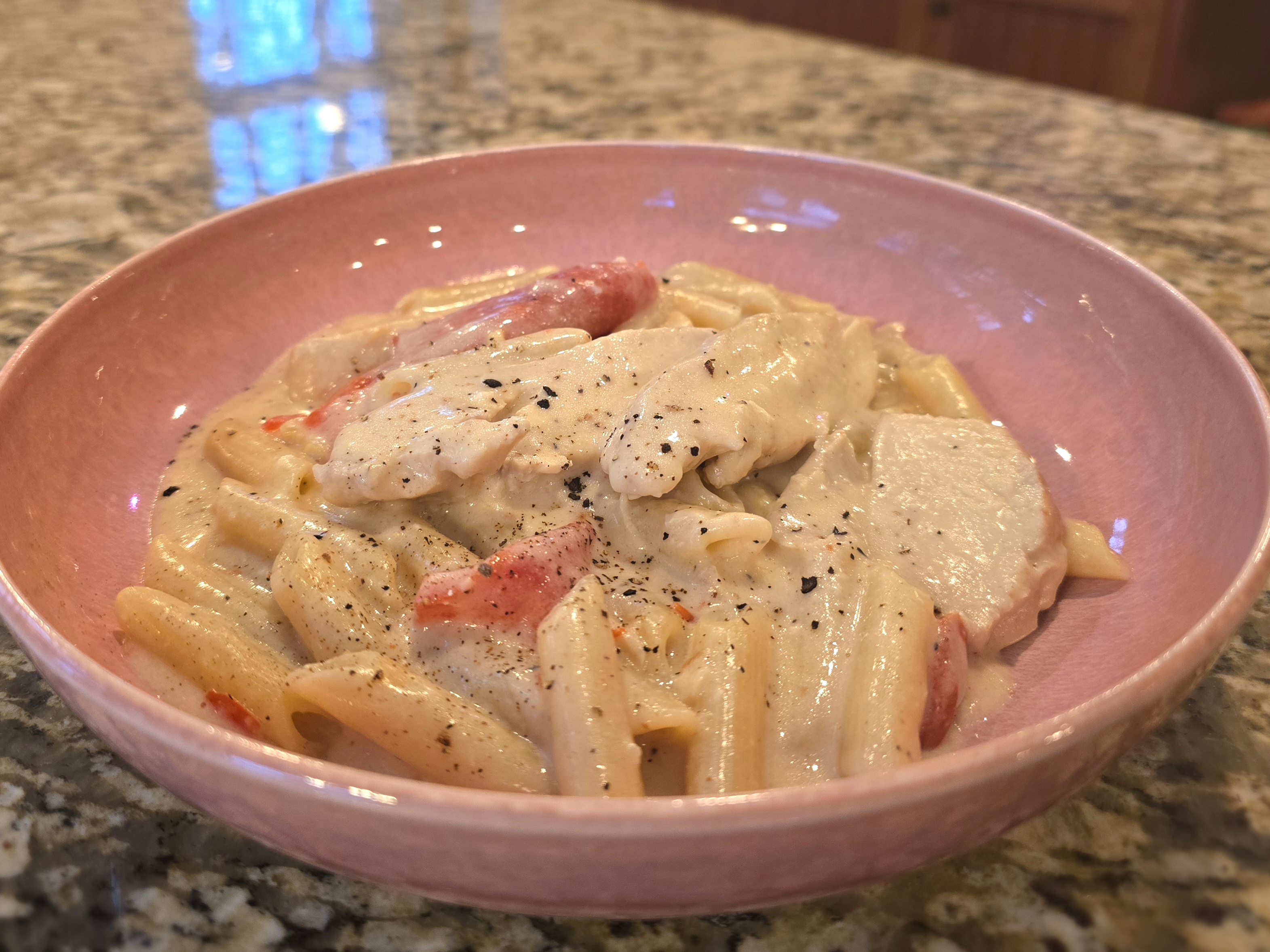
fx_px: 844
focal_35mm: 23
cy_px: 476
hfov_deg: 73.9
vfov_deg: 58.9
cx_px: 635
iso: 250
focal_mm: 6.3
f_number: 1.7
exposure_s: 1/50.3
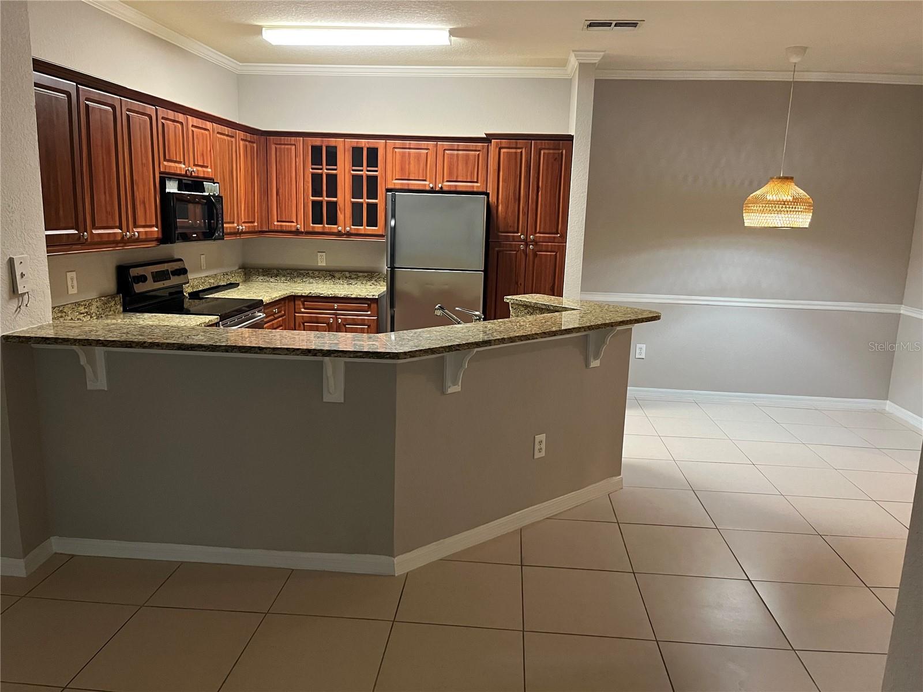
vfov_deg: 53.1
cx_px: 462
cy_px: 346
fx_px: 693
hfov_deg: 67.3
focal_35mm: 26
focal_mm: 5.1
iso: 500
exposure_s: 1/60
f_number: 1.6
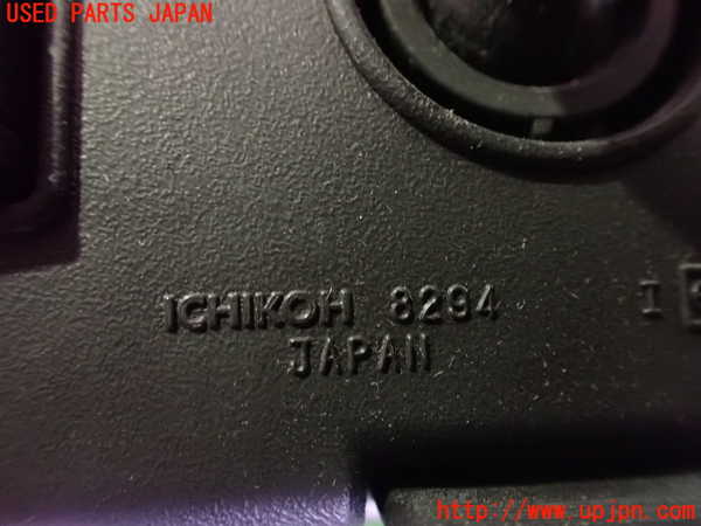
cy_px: 263
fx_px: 608
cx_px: 350
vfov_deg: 46.8
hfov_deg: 60.0
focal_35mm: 30
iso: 1600
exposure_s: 1/25
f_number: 2.3
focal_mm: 5.4
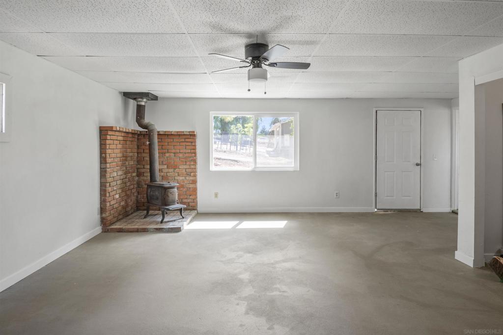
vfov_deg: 67.4
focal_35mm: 18
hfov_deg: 90.0
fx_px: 252
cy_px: 168
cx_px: 252
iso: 250
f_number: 9
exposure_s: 1/100
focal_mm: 12
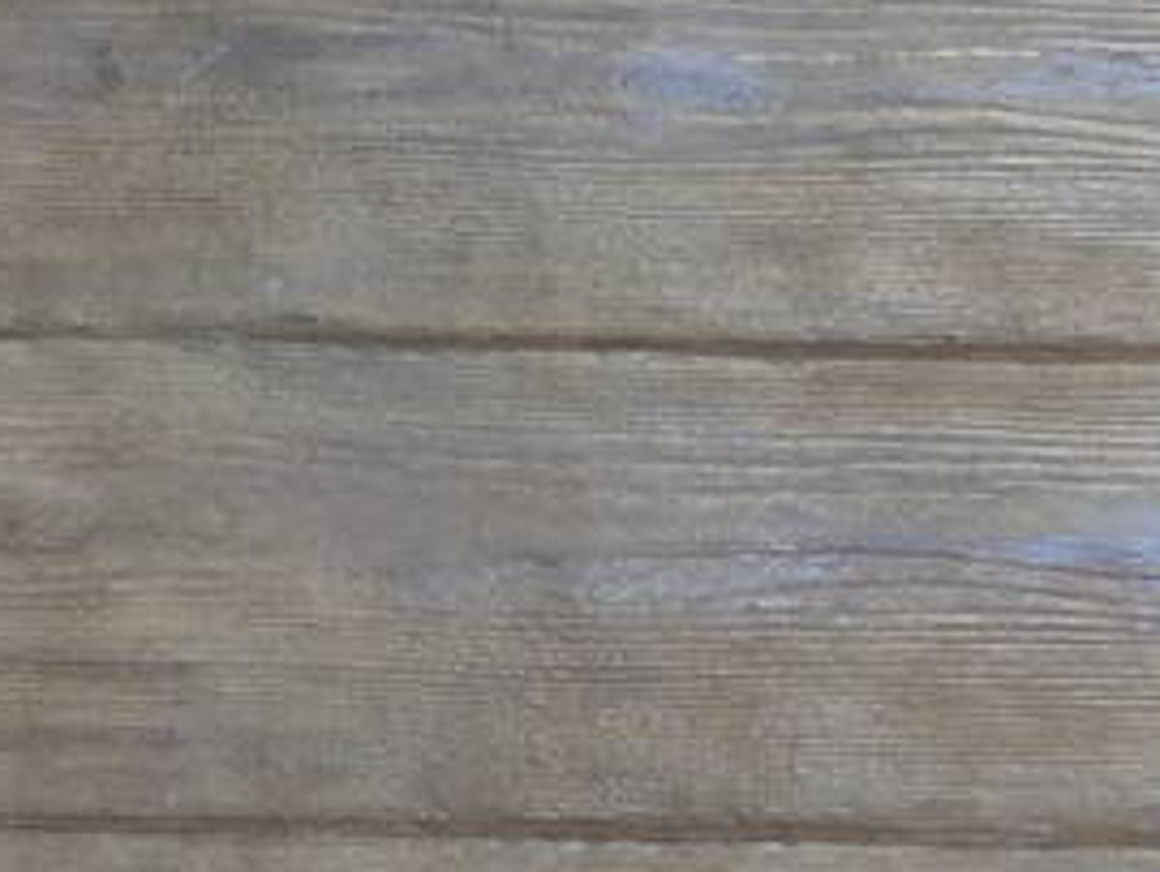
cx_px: 1487
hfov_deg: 5.0
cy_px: 1667
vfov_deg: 3.7
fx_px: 13316
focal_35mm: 397
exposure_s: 1/50
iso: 100
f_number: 4.5
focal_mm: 11.3
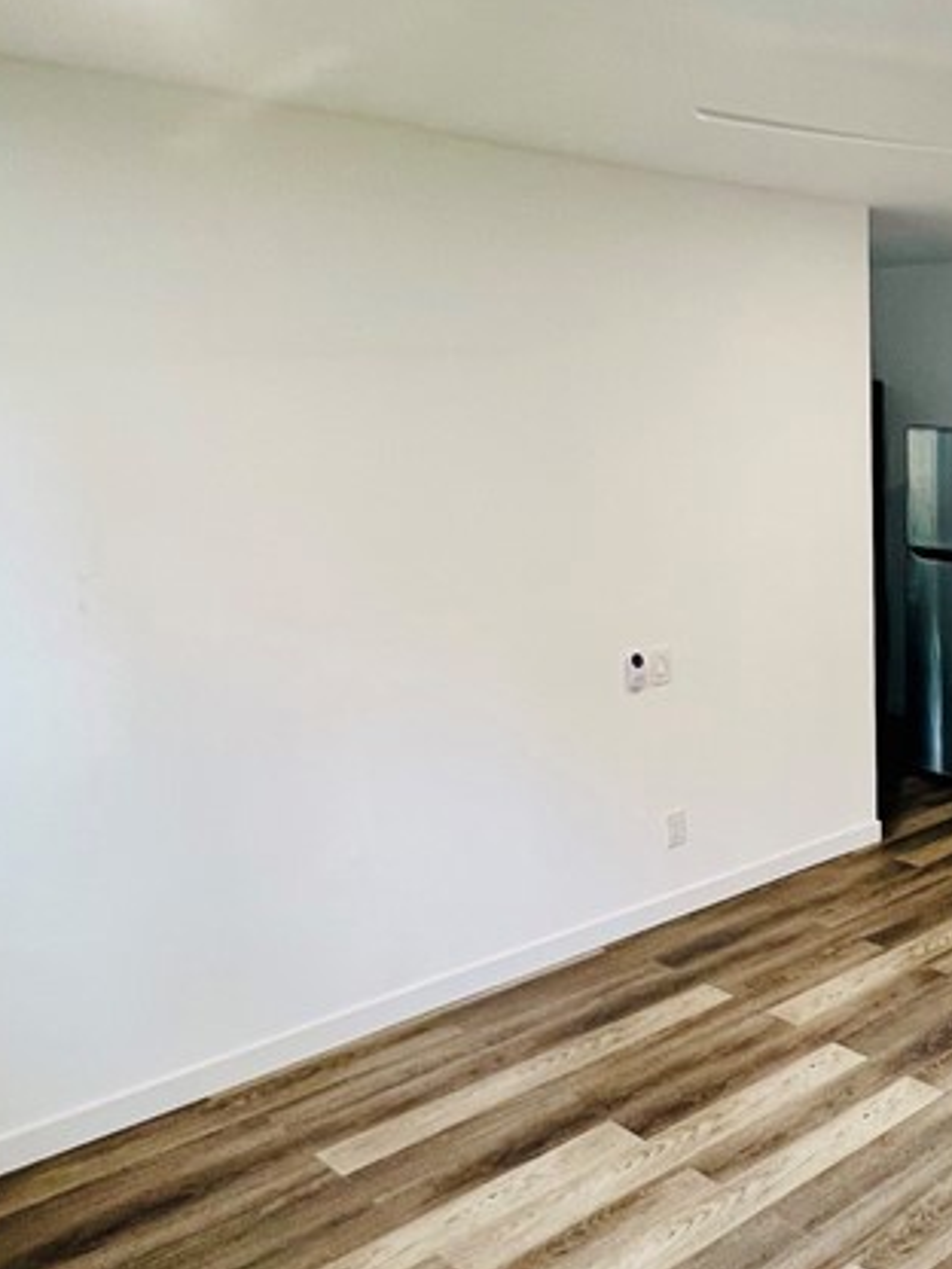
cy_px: 805
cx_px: 986
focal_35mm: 32
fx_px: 1173
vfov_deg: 56.0
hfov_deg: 38.4
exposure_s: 1/60
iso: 200
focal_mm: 1.57
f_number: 1.8
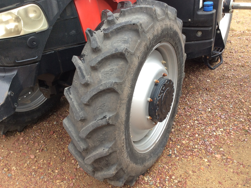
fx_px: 239
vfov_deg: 42.9
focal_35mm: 33
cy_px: 93
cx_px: 123
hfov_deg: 55.4
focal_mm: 3.3
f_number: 2.4
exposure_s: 1/146
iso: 32
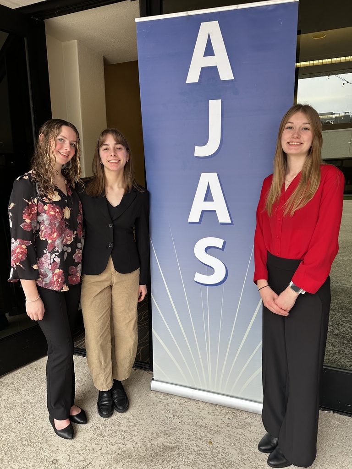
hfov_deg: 56.8
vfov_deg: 71.6
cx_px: 176
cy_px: 234
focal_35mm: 24
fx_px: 325
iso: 64
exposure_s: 1/139
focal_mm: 6.86
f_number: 1.78
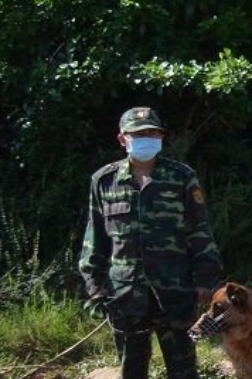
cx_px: 977
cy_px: 150
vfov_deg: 10.2
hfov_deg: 5.9
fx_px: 2121
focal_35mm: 202
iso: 200
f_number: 8
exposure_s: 1/250
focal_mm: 24
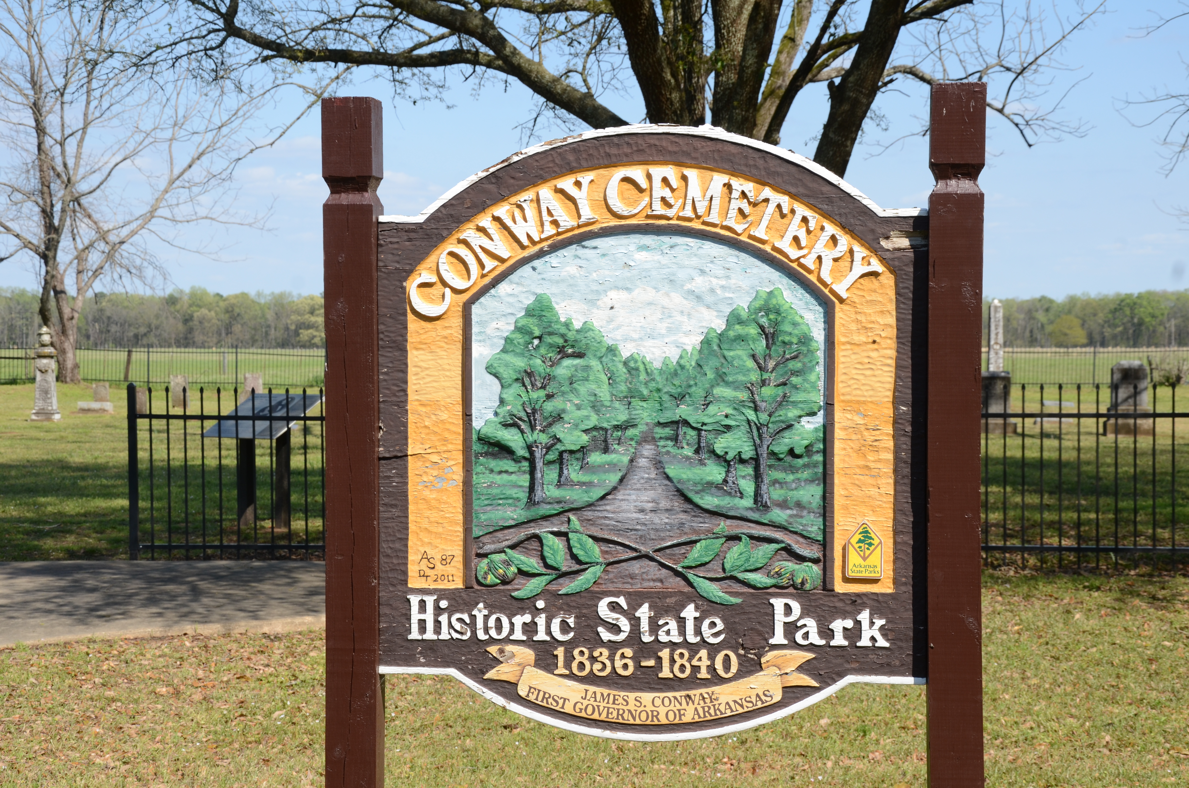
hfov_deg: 29.9
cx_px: 594
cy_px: 394
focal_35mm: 68
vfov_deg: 20.1
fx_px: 2225
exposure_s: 1/250
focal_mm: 45
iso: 200
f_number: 10
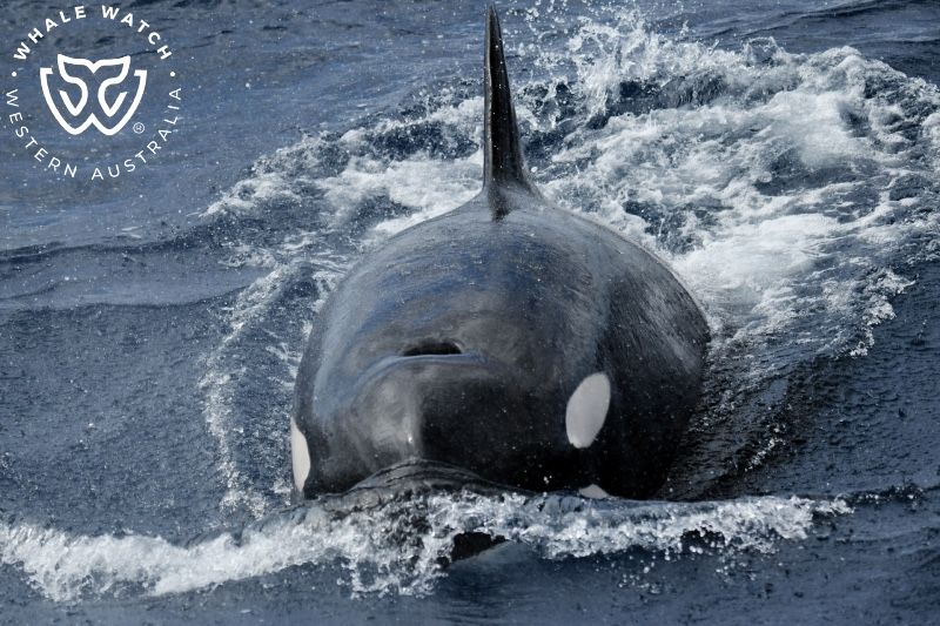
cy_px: 313
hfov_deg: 9.8
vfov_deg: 6.5
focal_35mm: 210
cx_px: 470
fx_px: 5482
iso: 720
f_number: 5.3
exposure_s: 1/8000
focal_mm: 210
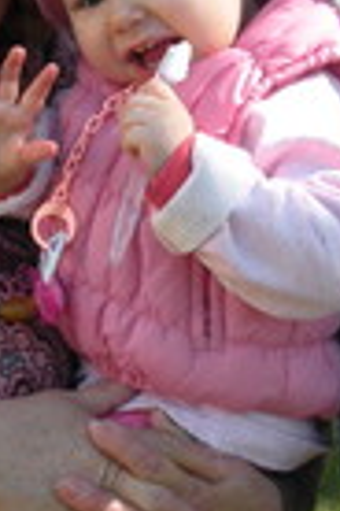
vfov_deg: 16.4
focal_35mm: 124
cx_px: 285
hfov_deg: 11.0
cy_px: 87
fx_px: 1757
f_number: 4.5
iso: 64
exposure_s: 1/100
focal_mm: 5.8
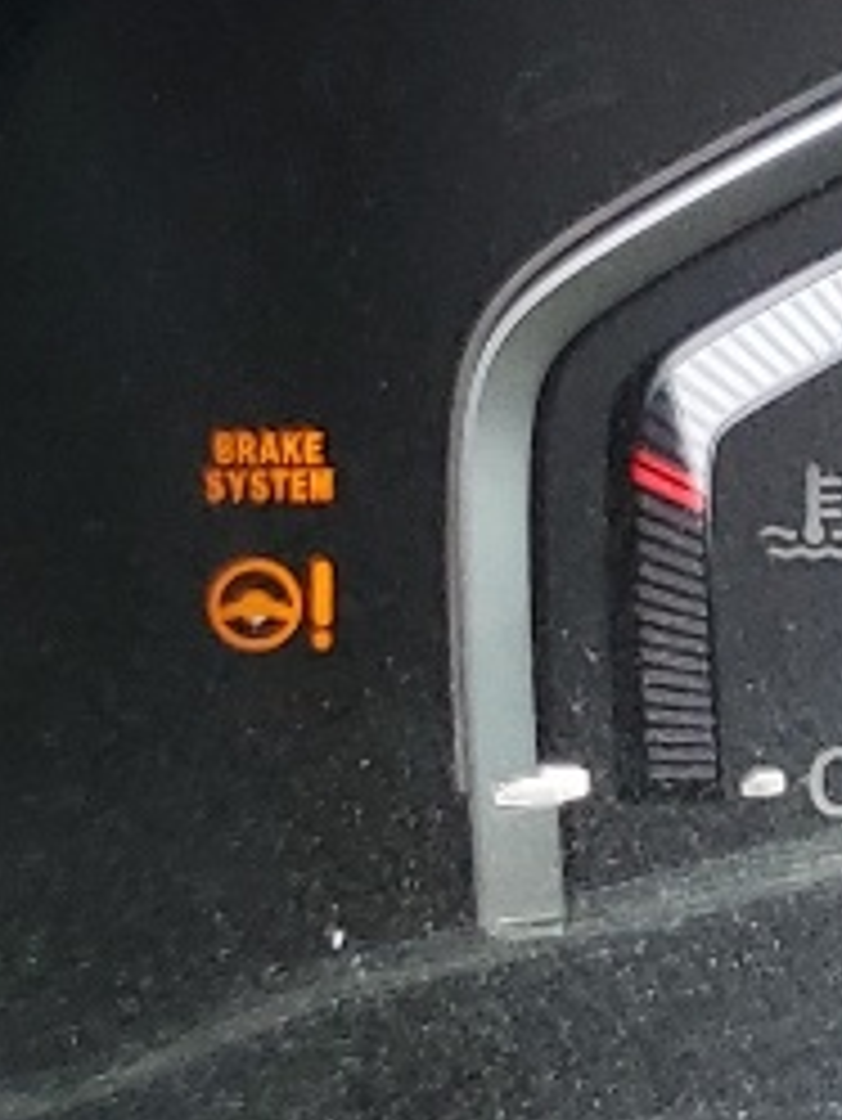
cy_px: -31
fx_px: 5412
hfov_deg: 7.1
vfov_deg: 11.7
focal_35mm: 167
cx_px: 3143
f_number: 1.5
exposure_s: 1/120
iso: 50
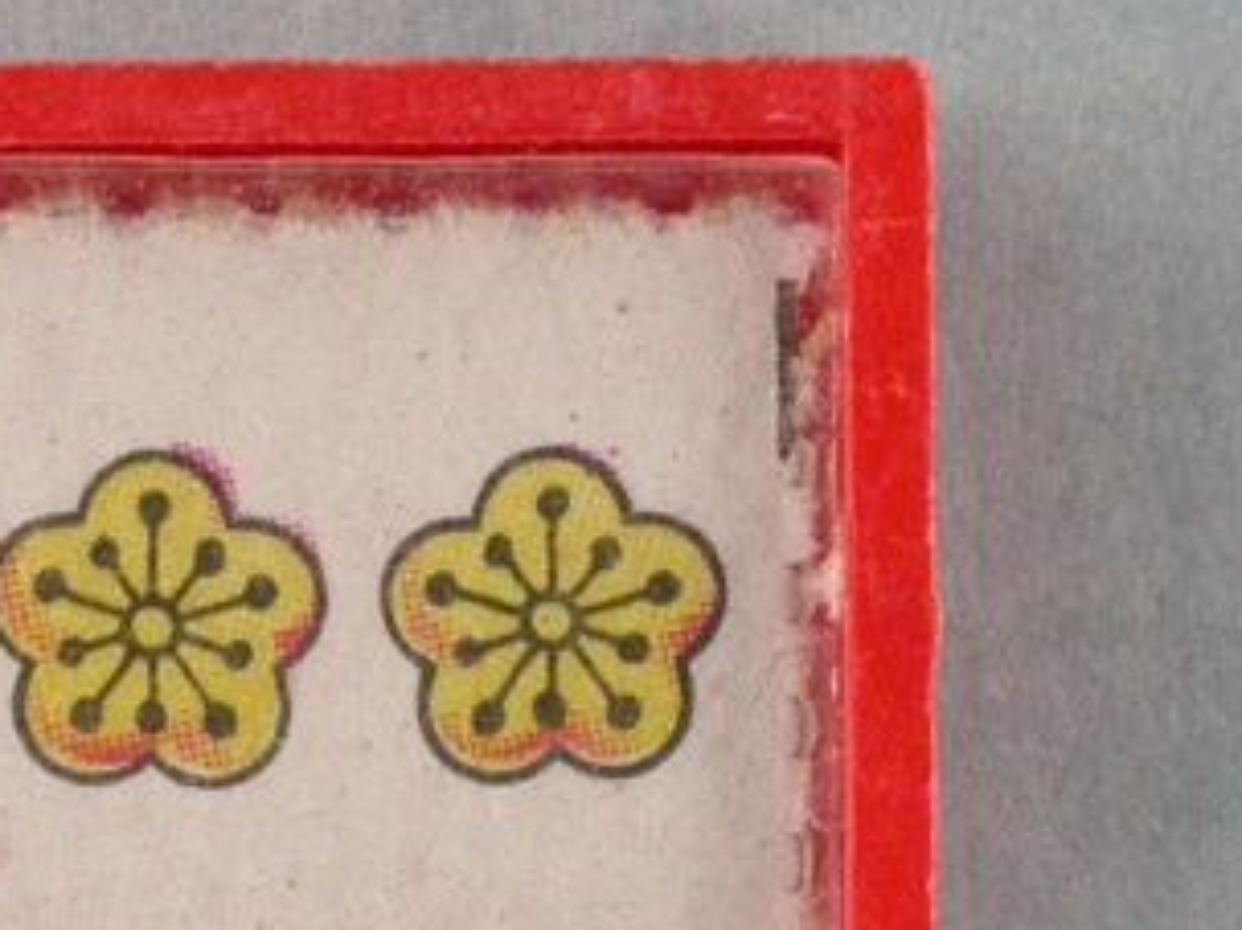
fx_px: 10903
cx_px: 275
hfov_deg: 6.5
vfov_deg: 4.9
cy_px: 701
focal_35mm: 304
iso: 200
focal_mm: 29.9
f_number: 6.2
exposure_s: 1/30
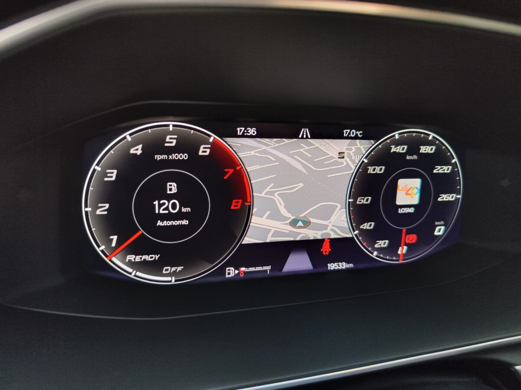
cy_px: 195
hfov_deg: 73.9
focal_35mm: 23
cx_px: 260
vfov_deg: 58.9
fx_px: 346
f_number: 1.69
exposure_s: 1/100
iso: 292
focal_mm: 7.01
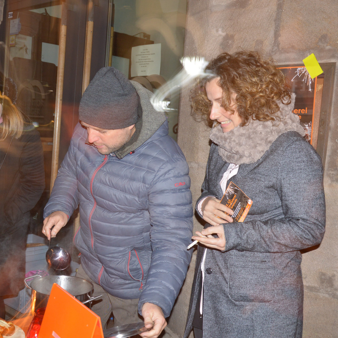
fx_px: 475
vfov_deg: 39.2
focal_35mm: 43
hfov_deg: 38.7
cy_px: 167
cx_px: 112
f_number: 4
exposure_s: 1
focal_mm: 22
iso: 400
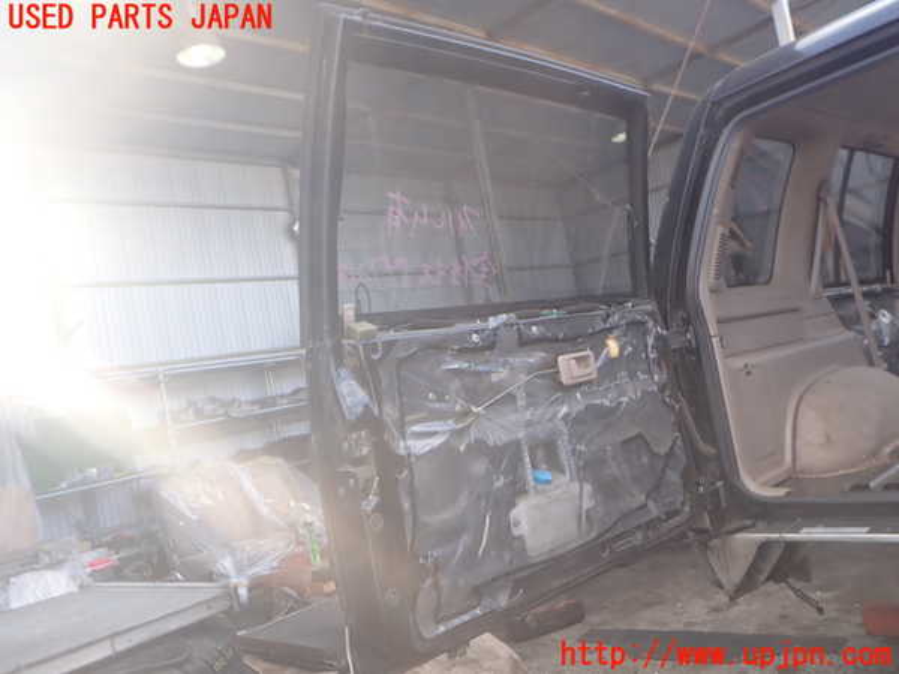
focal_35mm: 30
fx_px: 779
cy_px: 337
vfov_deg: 46.8
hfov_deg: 60.0
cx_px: 450
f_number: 2.3
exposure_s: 1/200
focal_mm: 5.4
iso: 100
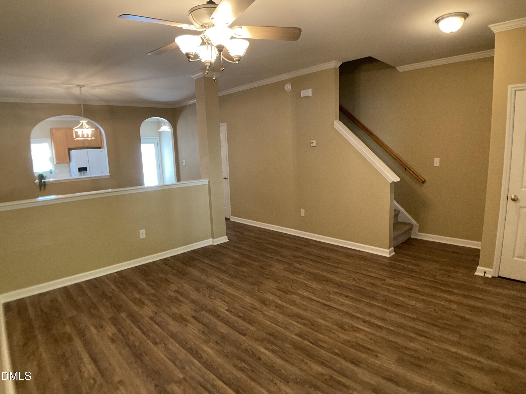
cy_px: 197
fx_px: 441
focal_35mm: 29
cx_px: 263
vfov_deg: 48.2
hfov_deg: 61.7
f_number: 1.8
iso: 200
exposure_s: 1/60
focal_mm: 3
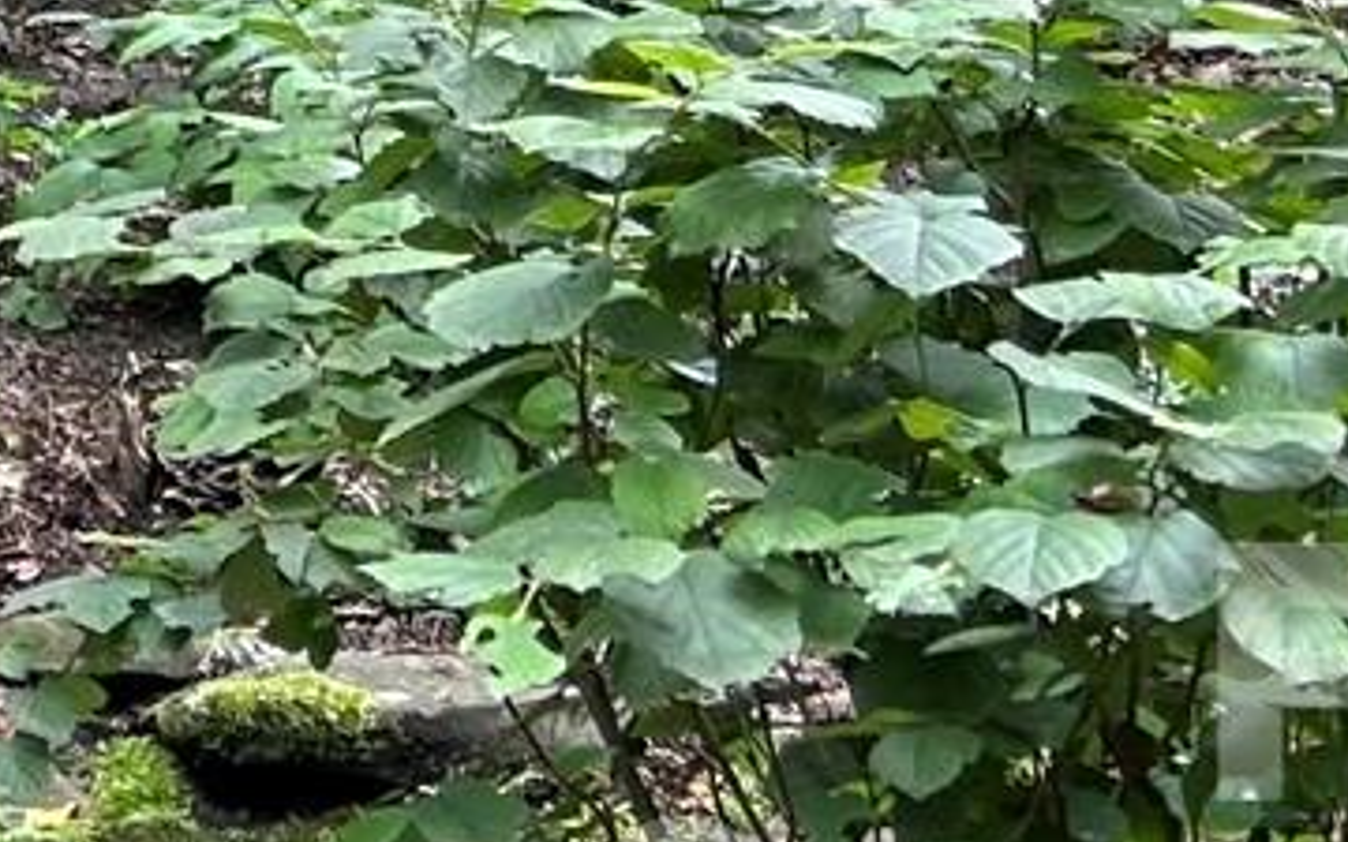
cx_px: -1423
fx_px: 5768
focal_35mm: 157
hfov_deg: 11.8
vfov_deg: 7.4
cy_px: -1598
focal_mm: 5.7
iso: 40
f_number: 1.5
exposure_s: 1/247
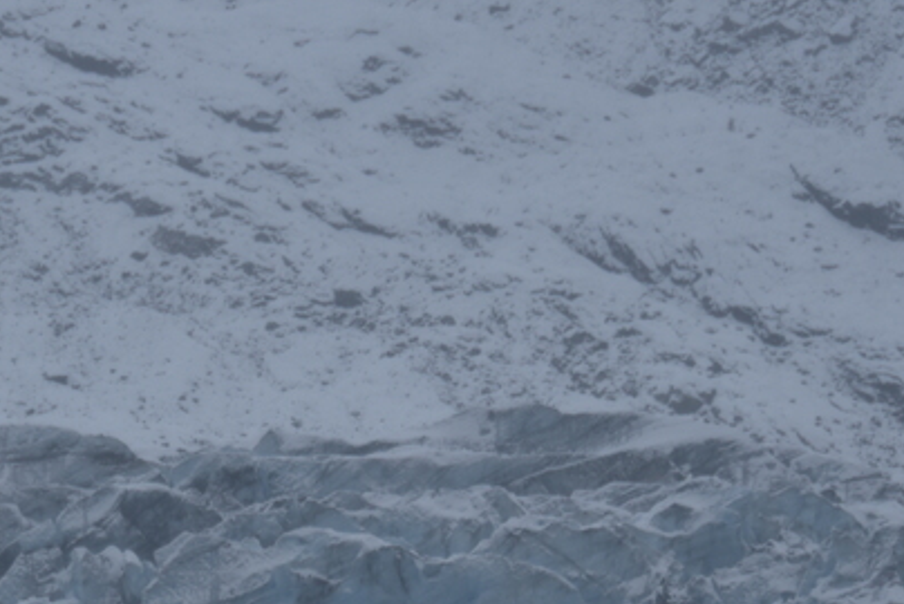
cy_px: 653
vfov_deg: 2.9
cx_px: 284
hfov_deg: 4.3
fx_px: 11936
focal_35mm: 475
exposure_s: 1/320
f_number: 5.6
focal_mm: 150
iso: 110
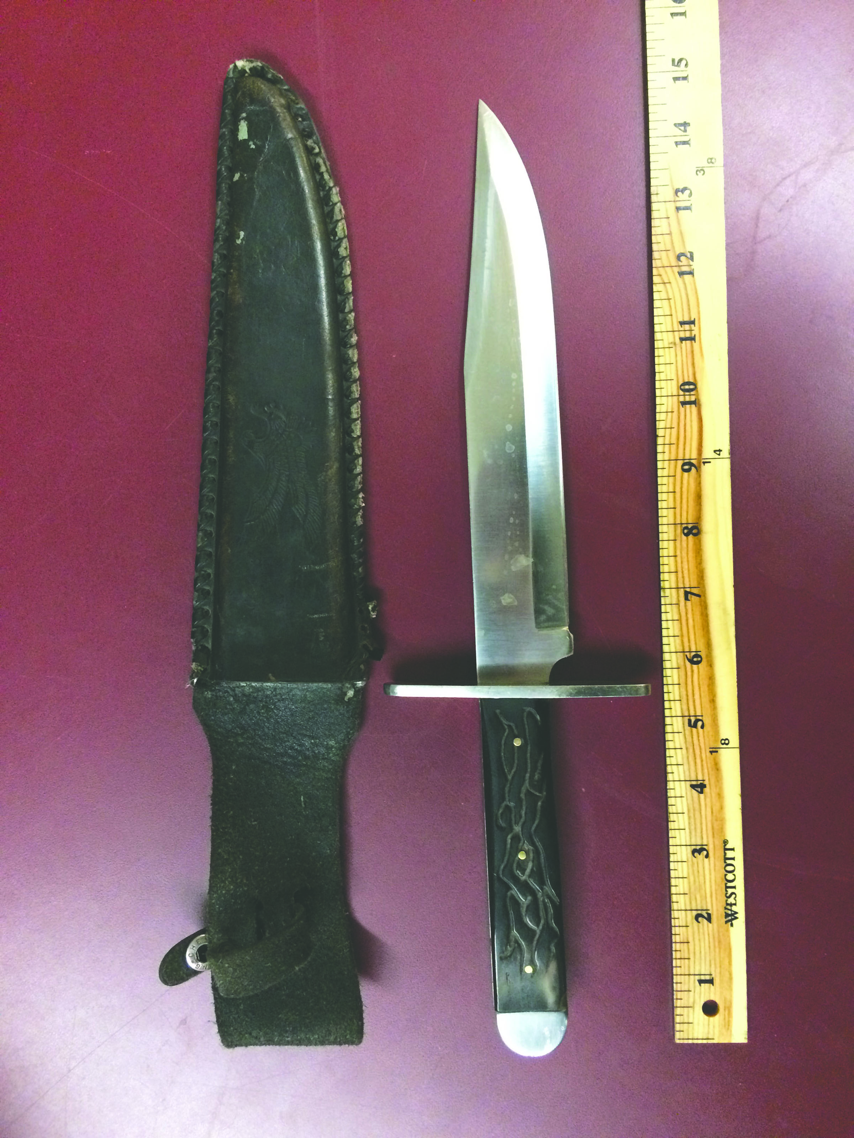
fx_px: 954
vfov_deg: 61.7
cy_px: 569
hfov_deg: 48.2
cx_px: 427
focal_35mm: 29
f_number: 2.2
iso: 320
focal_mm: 4.15
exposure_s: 1/30
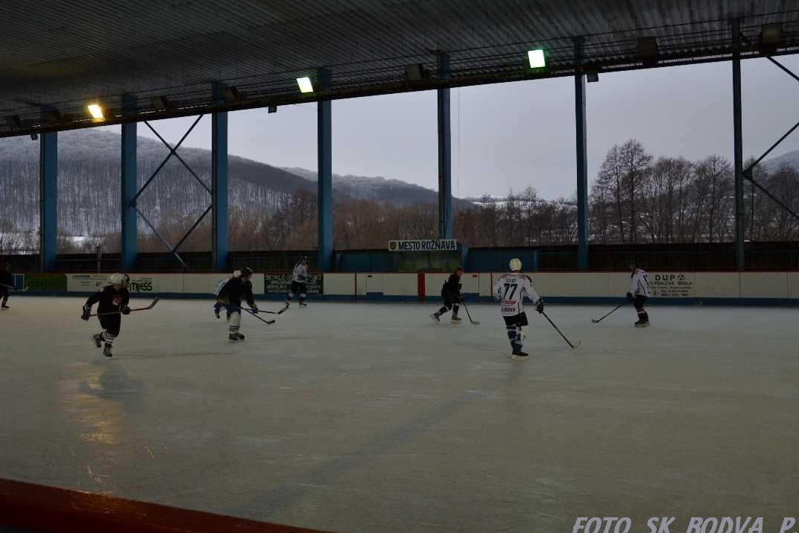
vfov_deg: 35.4
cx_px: 351
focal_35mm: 38
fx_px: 834
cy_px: 228
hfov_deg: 51.0
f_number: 3.8
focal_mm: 21
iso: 720
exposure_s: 1/500
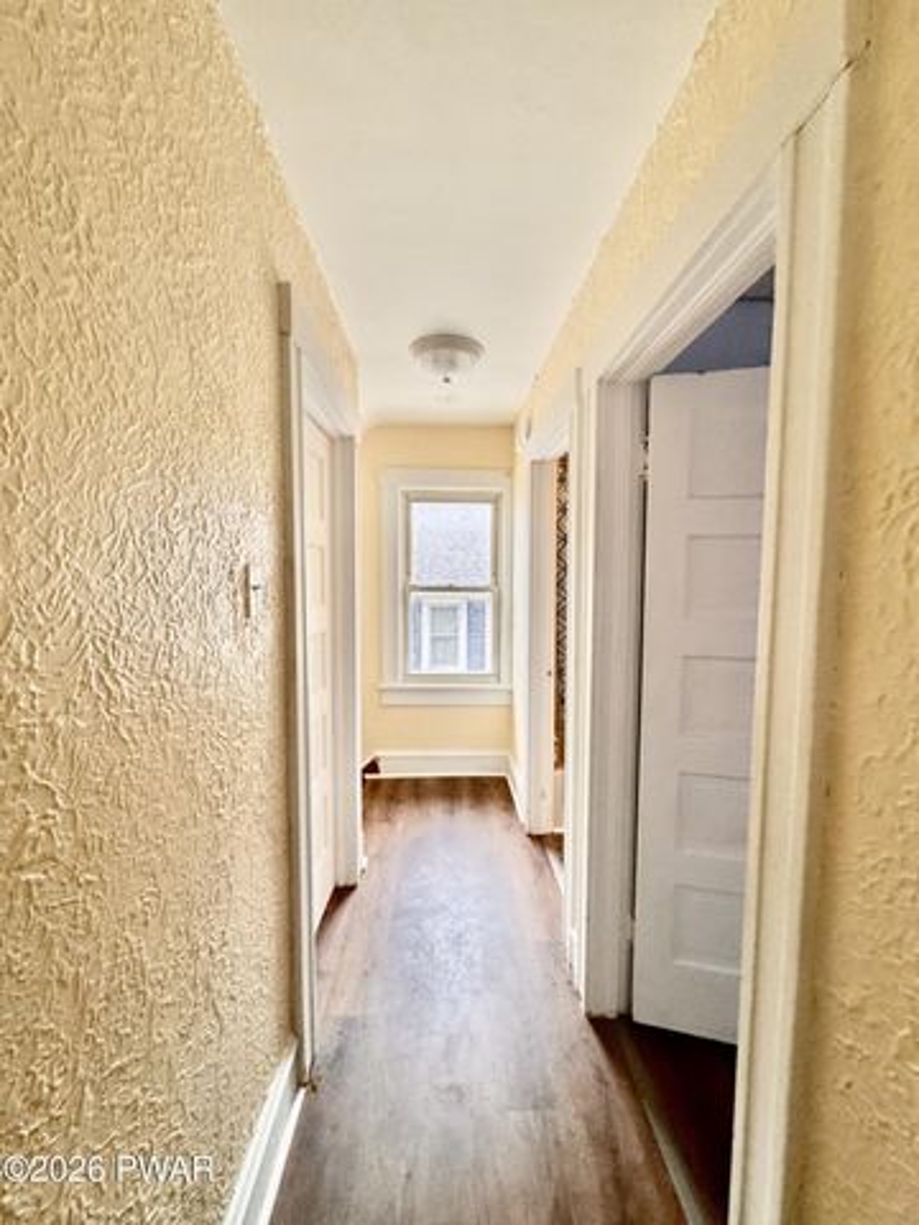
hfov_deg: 85.7
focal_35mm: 14
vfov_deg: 102.1
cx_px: 460
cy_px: 612
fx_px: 496
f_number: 2.2
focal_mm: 2.22
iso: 250
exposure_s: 1/60
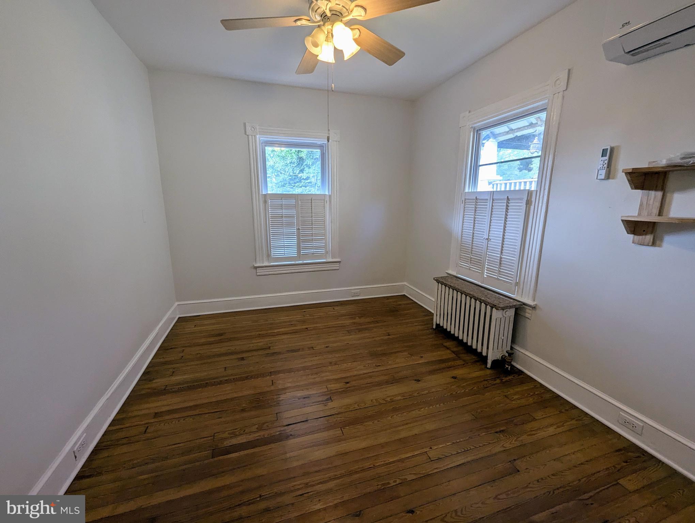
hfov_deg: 106.1
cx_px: 348
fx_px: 261
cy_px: 262
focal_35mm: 13
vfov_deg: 90.1
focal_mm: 1.95
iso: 58
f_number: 2.2
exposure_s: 1/24
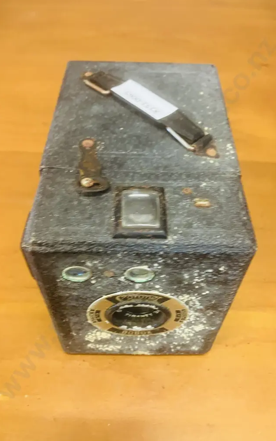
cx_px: 137
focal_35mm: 30
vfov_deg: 62.9
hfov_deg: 41.8
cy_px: 220
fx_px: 361
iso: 250
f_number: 1.8
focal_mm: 3.99
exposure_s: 1/33
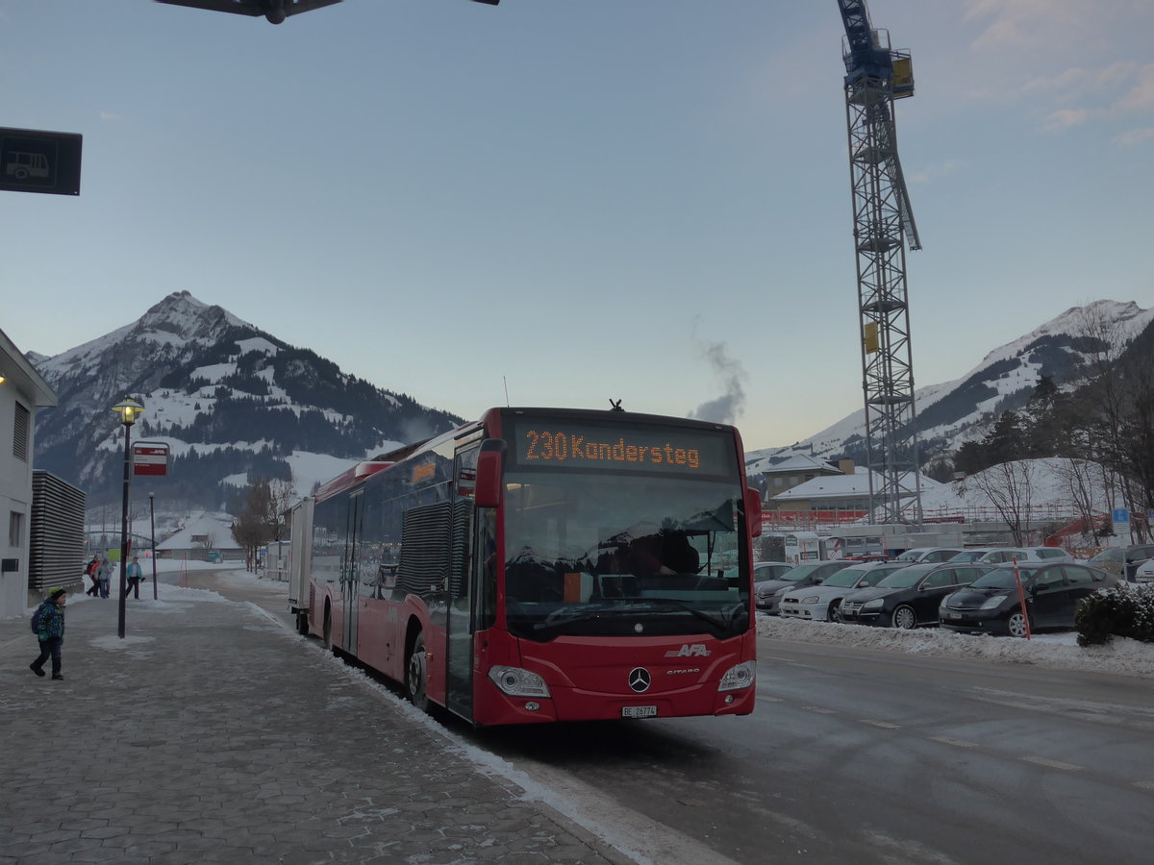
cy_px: 432
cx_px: 577
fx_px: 967
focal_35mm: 29
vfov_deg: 48.2
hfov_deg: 61.7
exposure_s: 1/400
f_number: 2
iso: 160
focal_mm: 6
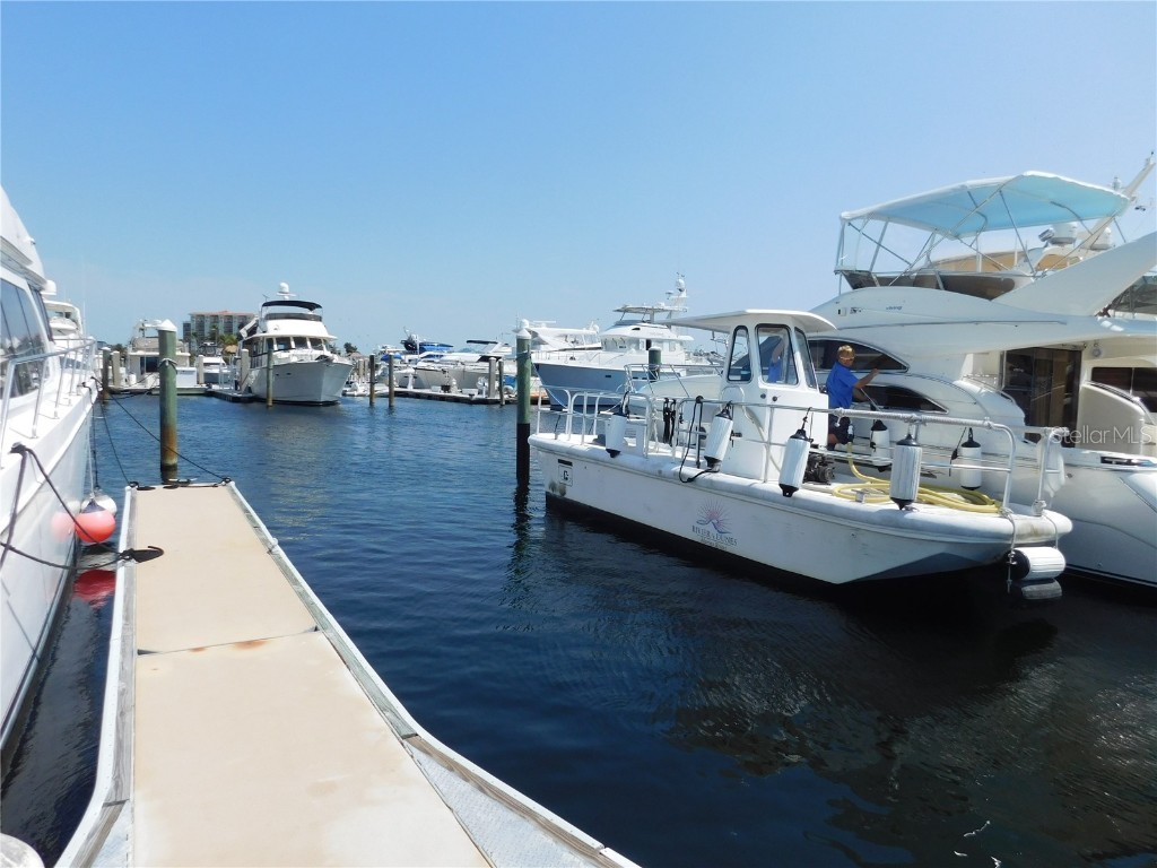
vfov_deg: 58.9
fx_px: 769
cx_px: 578
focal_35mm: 23
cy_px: 434
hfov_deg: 73.9
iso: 125
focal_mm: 4
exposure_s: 1/640
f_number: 6
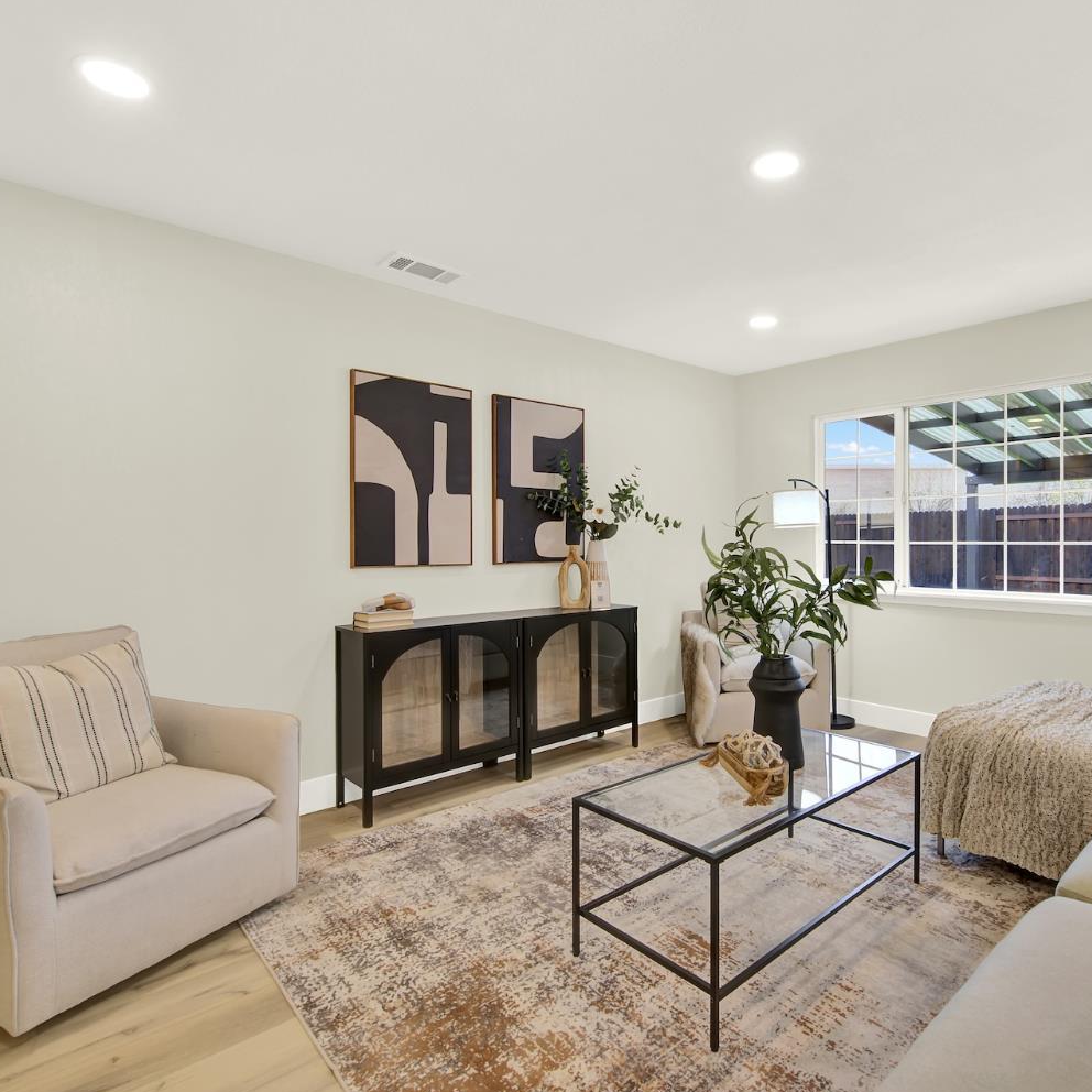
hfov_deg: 80.0
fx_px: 642
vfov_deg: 80.7
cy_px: 549
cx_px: 641
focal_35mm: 18
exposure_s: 1/3.33
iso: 100
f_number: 14
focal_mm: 14
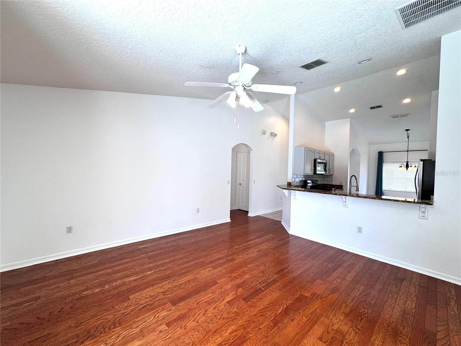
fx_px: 186
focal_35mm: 14
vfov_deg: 85.7
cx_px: 230
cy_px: 173
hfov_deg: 102.1
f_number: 2.2
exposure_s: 1/120
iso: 64
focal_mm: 2.22
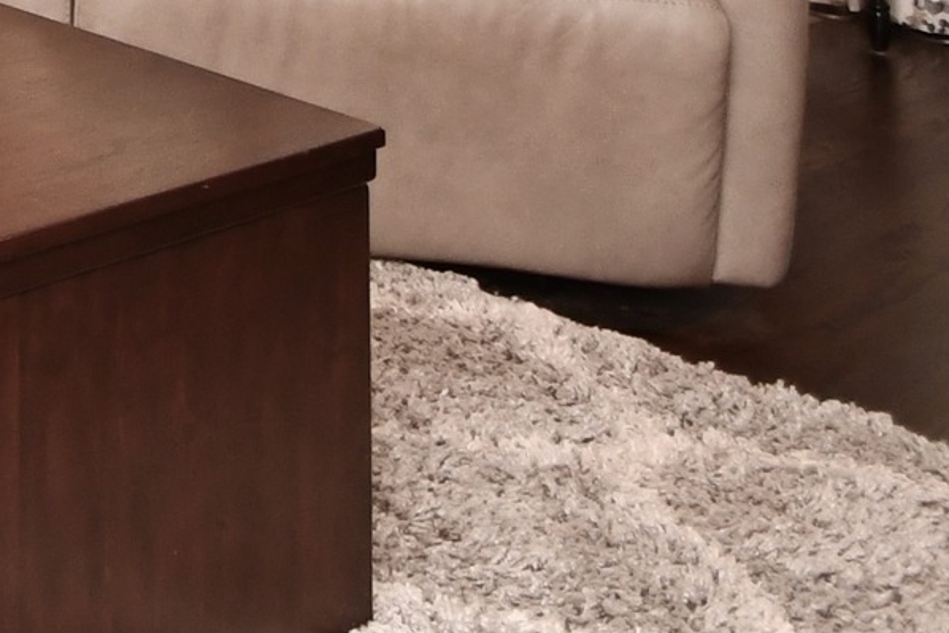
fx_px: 2030
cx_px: -674
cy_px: -801
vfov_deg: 13.7
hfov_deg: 20.3
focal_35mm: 77
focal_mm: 10
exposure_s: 1/60
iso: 900
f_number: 4
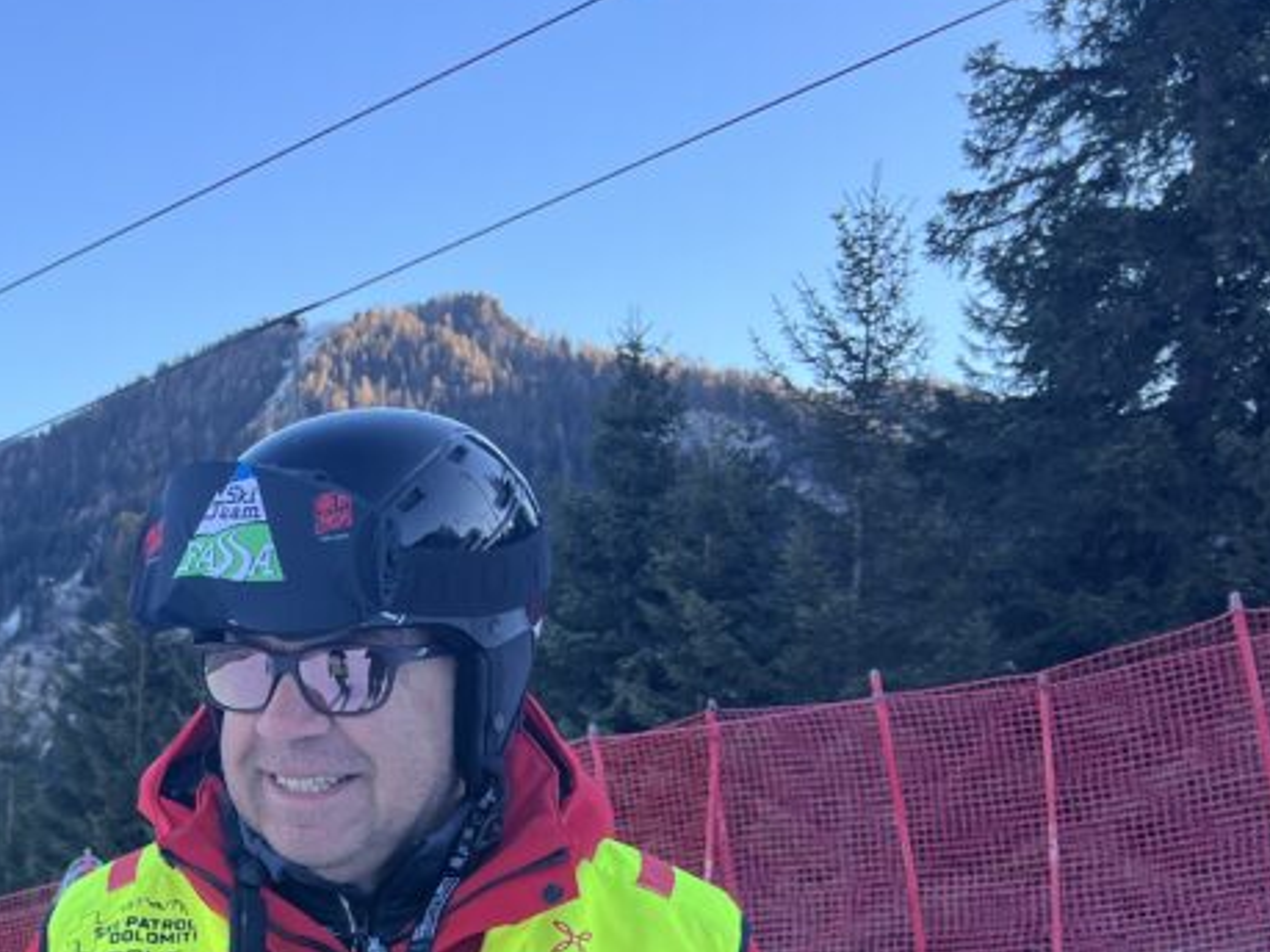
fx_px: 2127
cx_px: -116
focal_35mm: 58
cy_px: 933
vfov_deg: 24.2
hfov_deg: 30.0
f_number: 1.5
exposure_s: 1/526
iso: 50
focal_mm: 5.7
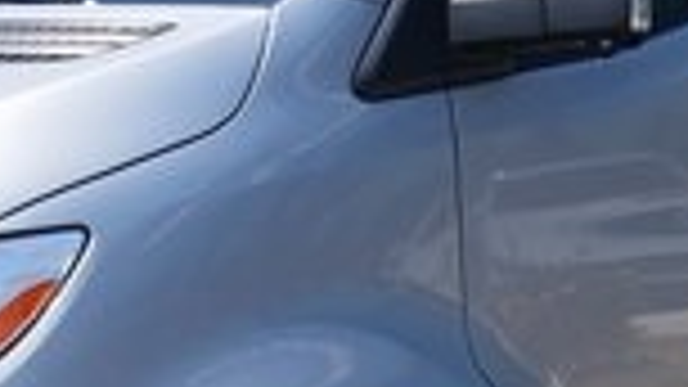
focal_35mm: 128
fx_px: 2335
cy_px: 223
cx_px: 468
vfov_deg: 9.5
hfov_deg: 16.7
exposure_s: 1/500
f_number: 7.1
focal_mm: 14
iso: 200
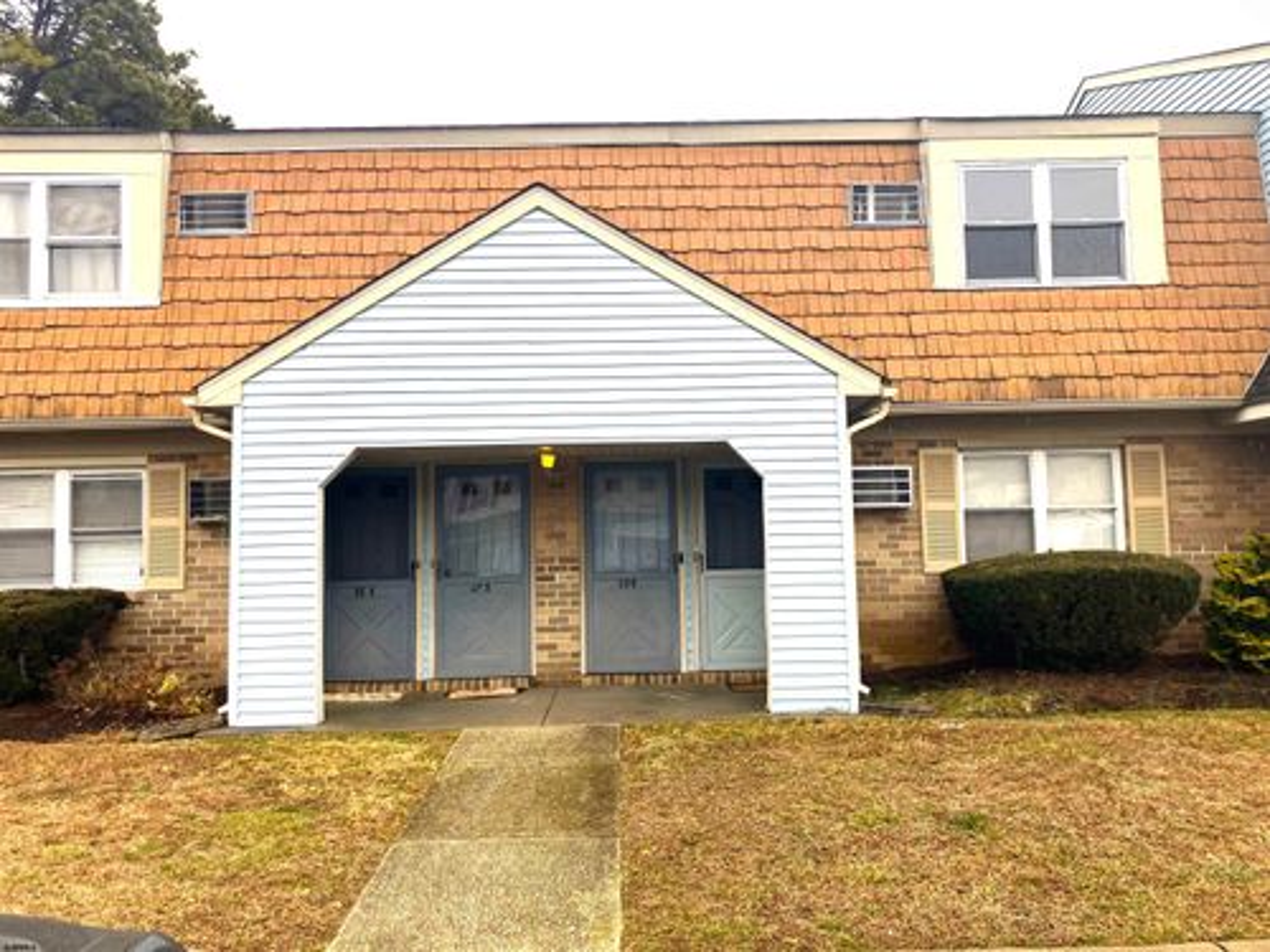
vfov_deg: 49.7
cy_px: 476
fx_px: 1027
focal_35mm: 28
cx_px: 635
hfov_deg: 63.4
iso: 25
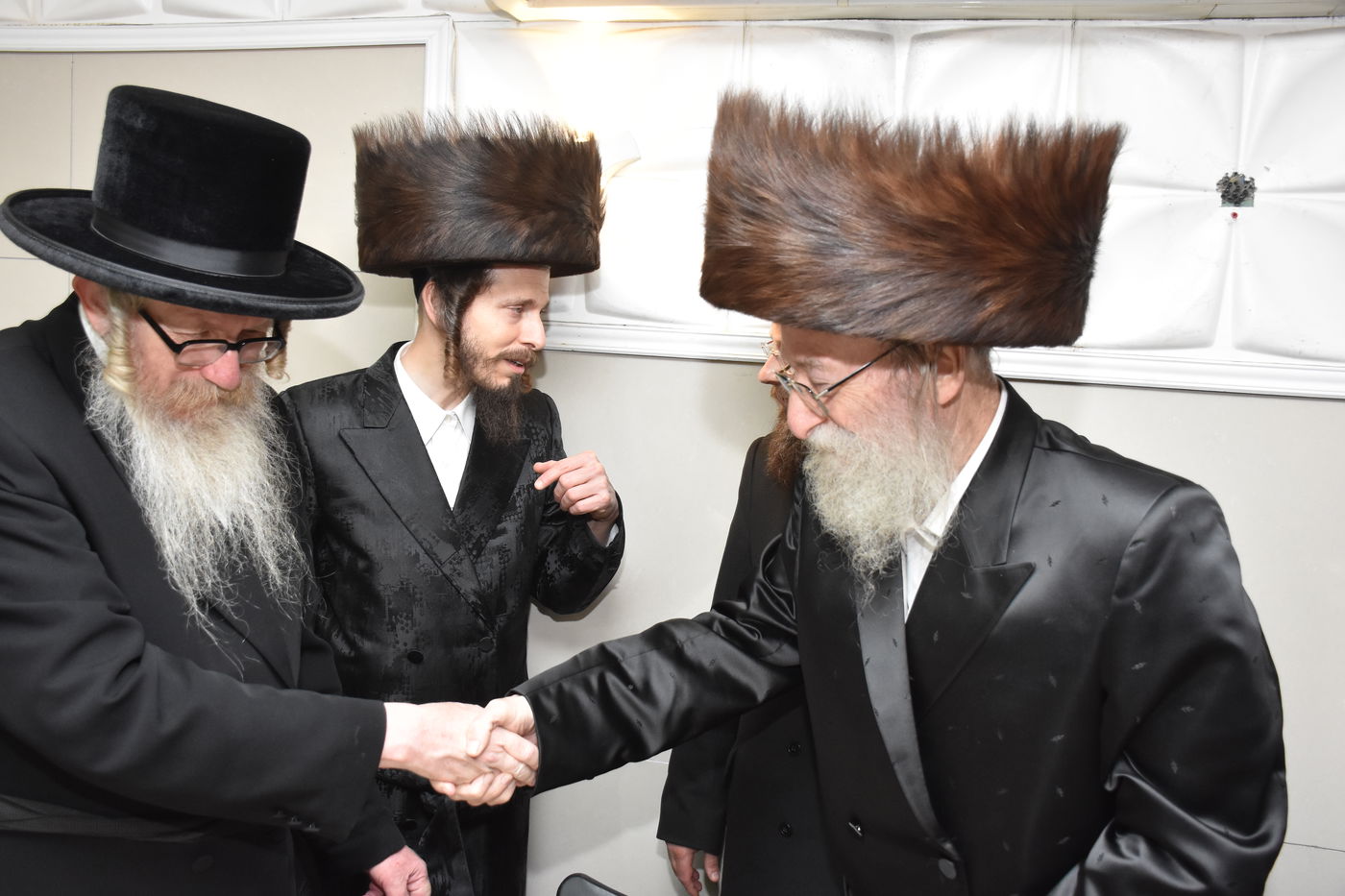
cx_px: 672
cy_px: 448
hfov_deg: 57.2
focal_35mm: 33
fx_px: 1233
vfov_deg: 40.0
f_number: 5.6
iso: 1600
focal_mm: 22
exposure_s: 1/100
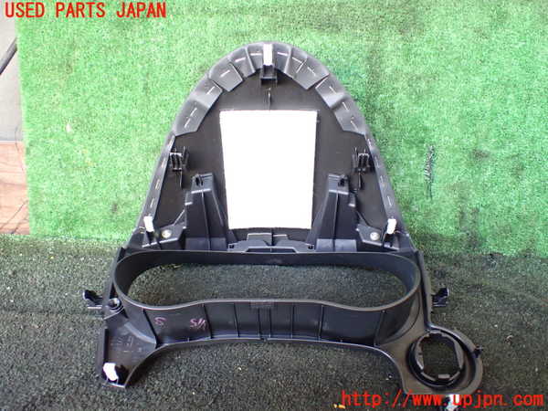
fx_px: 475
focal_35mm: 30
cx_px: 274
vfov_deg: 46.8
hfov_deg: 60.0
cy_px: 206
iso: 800
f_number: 2.3
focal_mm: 5.4
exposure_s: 1/100
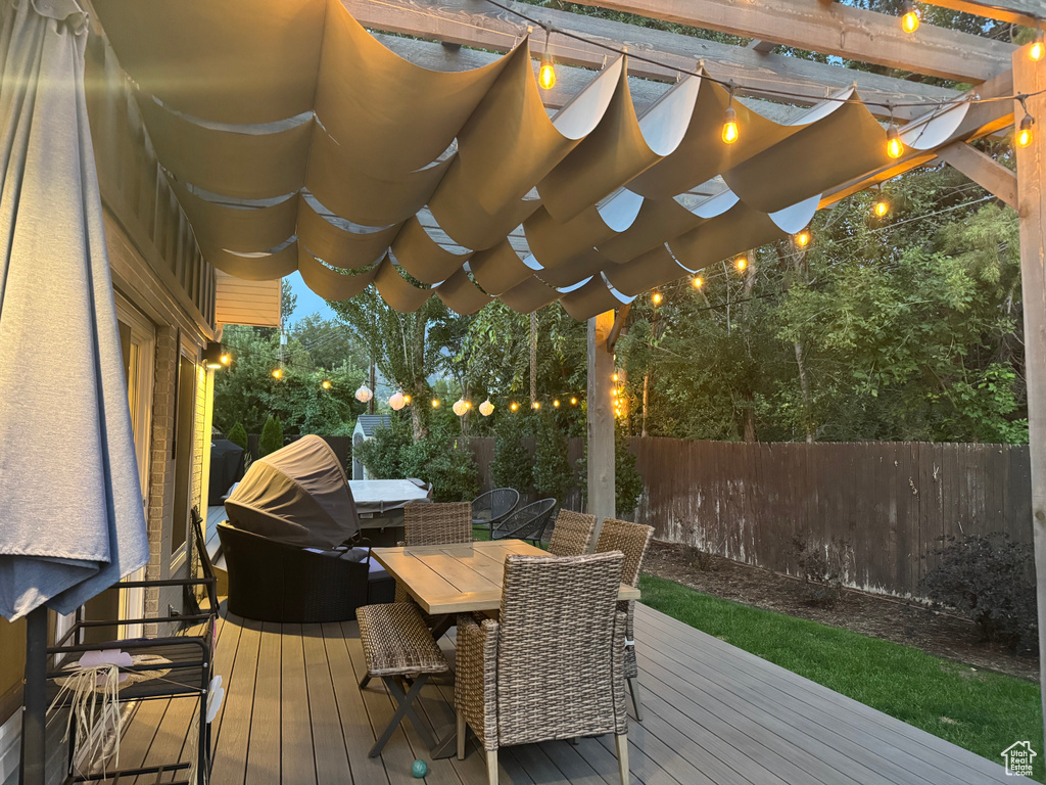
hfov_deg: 71.6
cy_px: 392
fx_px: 725
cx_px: 523
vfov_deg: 56.8
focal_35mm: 24
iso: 800
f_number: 1.78
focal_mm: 6.76
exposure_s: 1/40
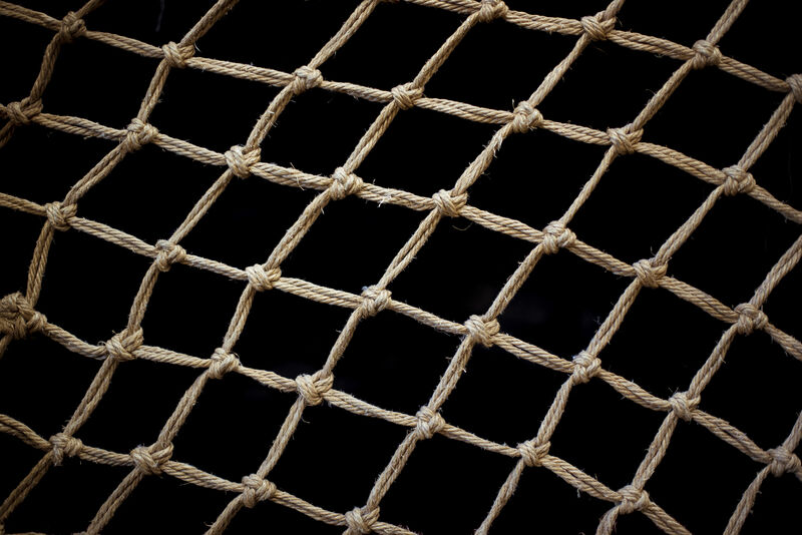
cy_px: 268
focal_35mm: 50
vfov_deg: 27.0
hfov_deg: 39.6
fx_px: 1114
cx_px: 401
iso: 50
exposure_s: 1/80
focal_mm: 50
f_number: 1.4
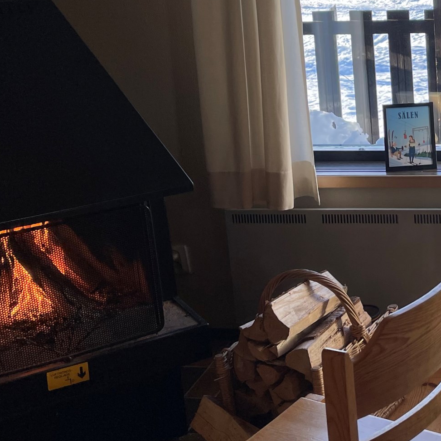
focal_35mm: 68
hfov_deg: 24.1
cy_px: 137
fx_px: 980
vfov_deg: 25.2
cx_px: 458
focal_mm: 5.1
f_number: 1.6
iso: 32
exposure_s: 1/345
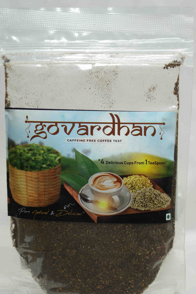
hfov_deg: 10.5
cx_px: 97
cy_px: 153
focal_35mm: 131
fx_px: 1070
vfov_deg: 15.6
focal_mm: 105
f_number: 5.6
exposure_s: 1/60
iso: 250
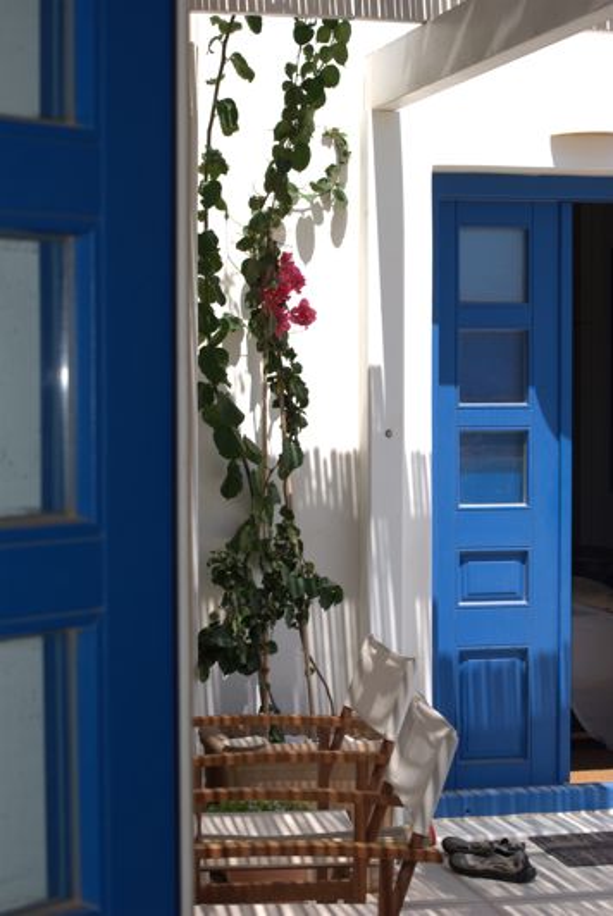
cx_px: 306
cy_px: 458
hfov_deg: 16.6
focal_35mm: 82
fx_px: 2102
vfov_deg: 24.6
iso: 100
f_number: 9
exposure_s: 1/200
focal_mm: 55
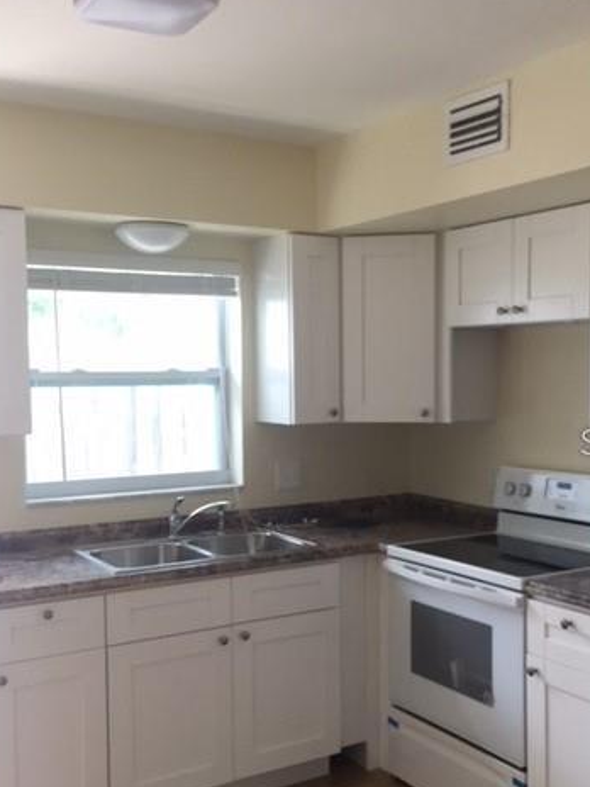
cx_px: 334
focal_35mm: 40
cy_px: 441
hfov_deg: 35.9
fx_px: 909
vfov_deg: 46.7
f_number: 2.2
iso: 32
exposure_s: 1/30
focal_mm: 4.15
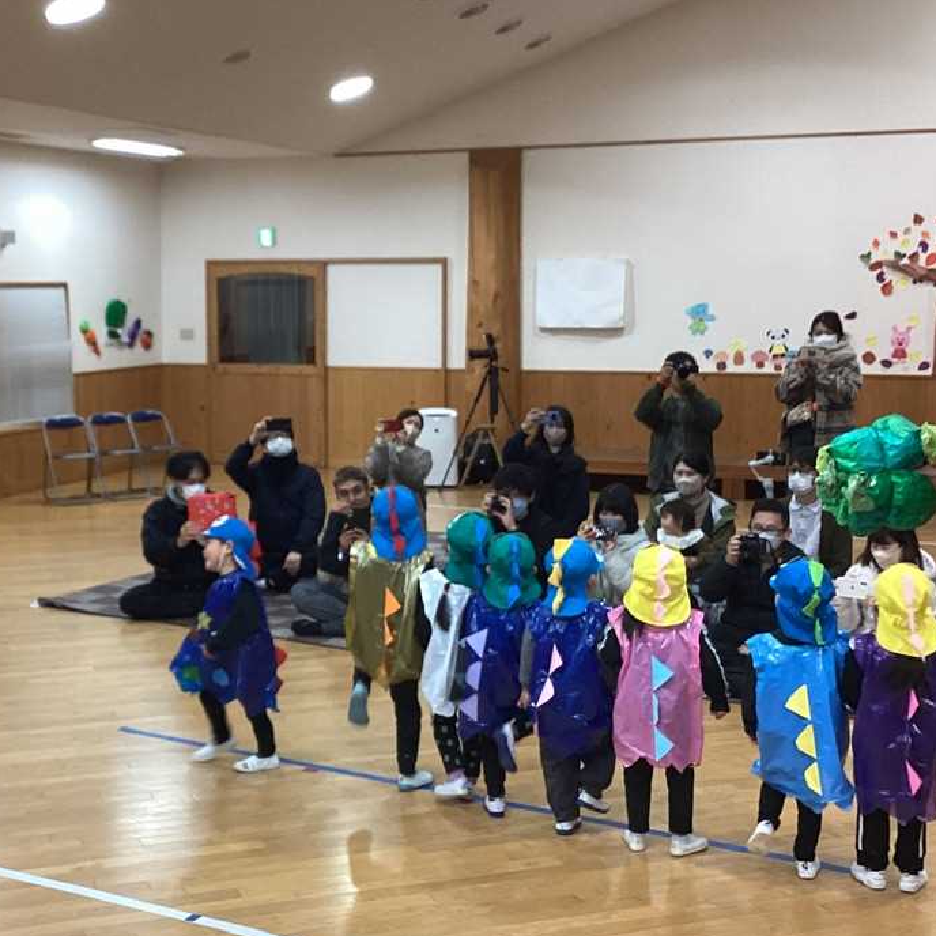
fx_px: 1560
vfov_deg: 33.4
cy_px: 498
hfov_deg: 33.1
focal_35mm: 51
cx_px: 313
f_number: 2.4
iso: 160
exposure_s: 1/60
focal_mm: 3.3
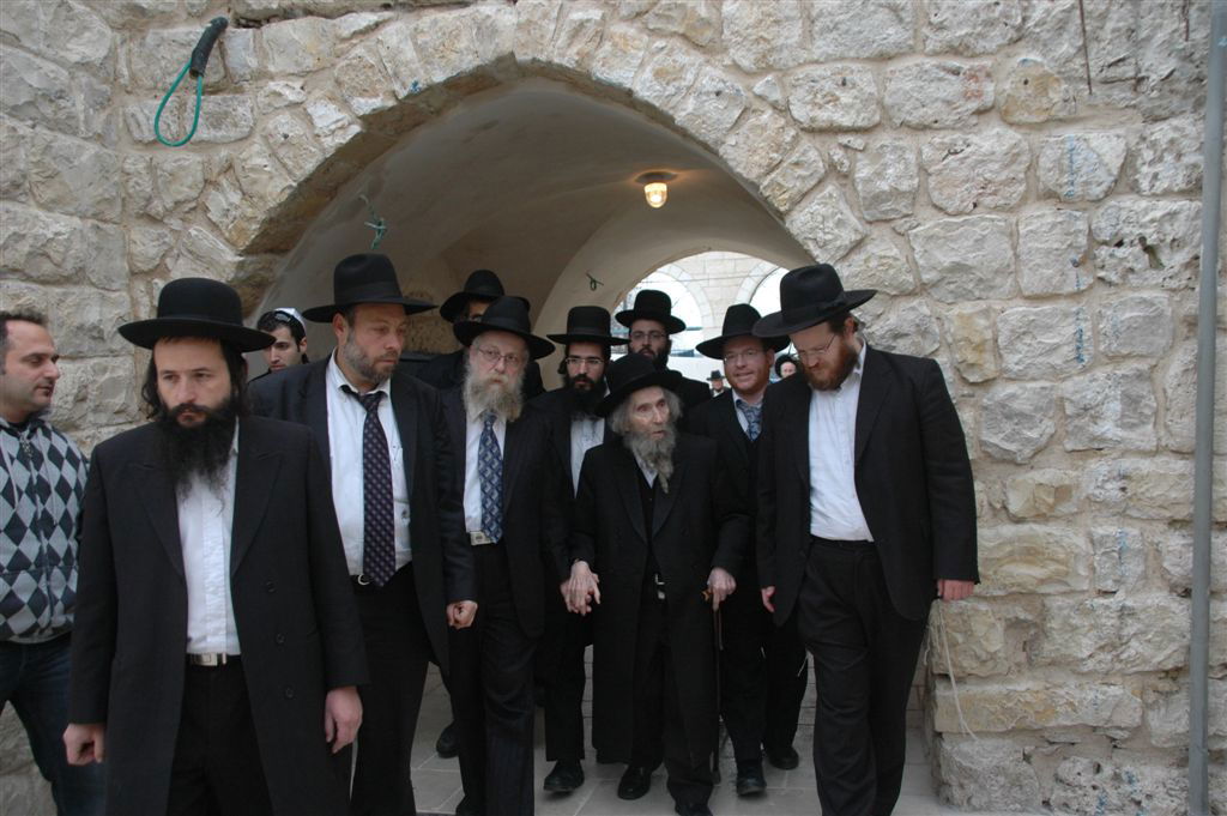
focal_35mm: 33
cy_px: 408
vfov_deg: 39.9
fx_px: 1124
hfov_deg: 57.3
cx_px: 614
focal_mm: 22
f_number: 5.6
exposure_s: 1/100
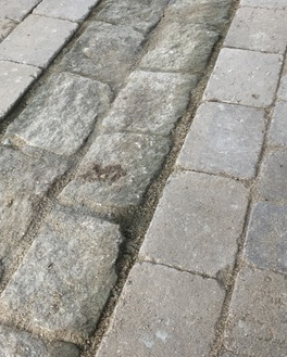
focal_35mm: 55
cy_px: 115
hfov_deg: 27.6
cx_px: 126
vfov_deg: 33.8
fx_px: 583
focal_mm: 4.15
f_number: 2.2
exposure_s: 1/100
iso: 25
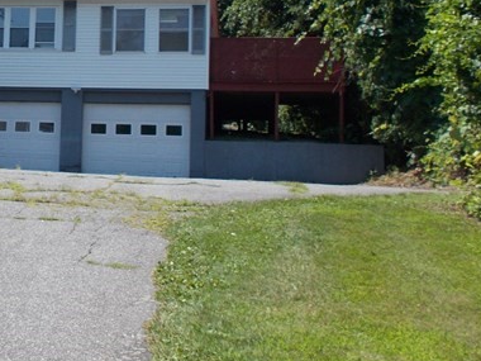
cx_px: -20
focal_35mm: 70
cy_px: 68
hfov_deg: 26.1
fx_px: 973
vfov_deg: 20.8
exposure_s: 1/100
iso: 80
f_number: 8
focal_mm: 4.6
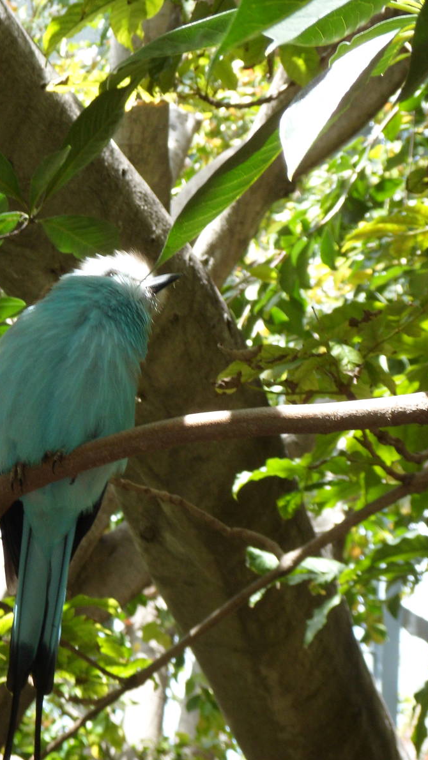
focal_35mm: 123
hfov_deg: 9.8
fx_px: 2480
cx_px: 73
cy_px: 378
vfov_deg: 17.4
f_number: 5.1
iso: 80
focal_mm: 14
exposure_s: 1/45
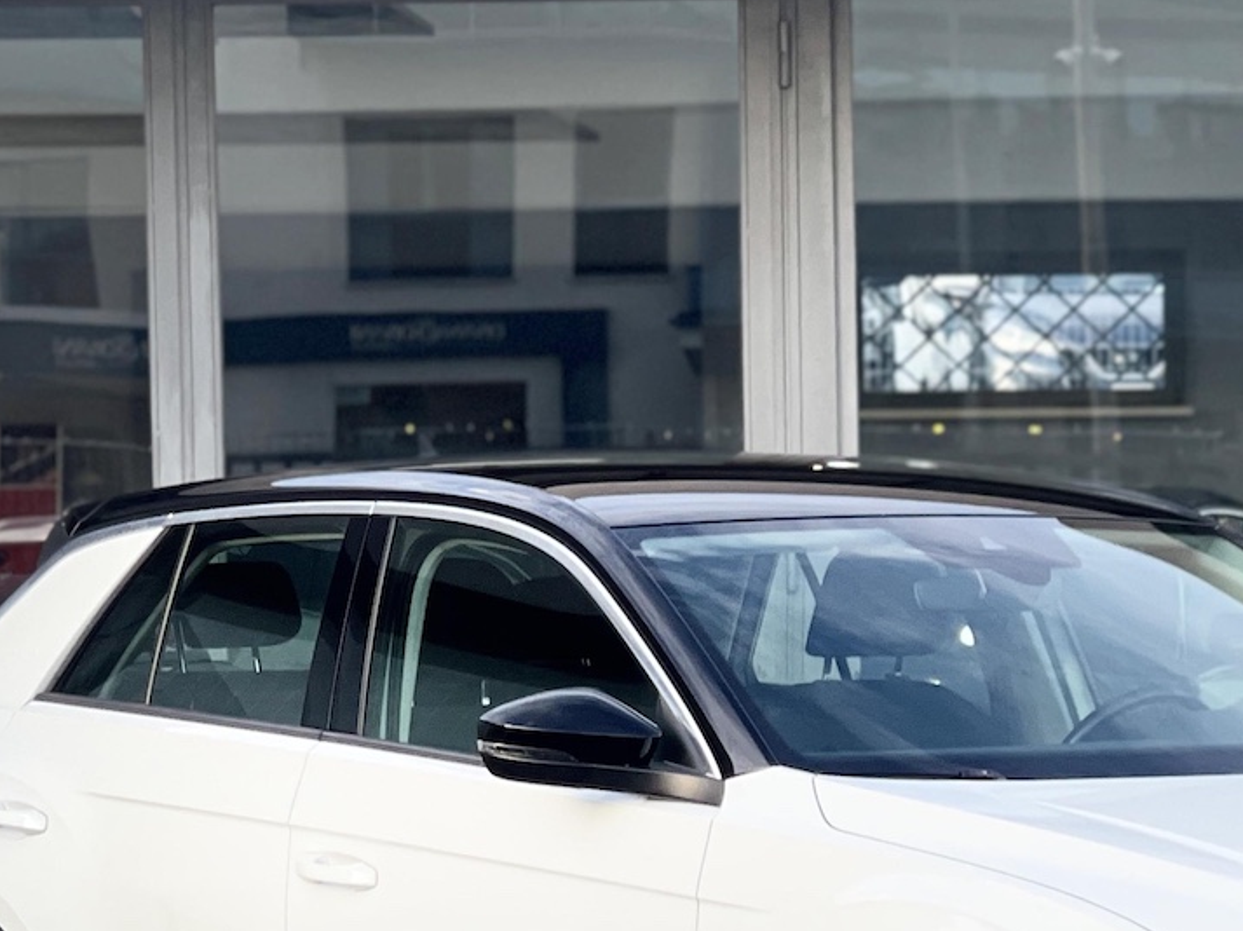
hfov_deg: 14.1
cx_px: 897
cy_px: 1012
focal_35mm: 140
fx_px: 5025
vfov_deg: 10.5
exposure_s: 1/121
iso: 64
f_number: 2.2
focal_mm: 7.5
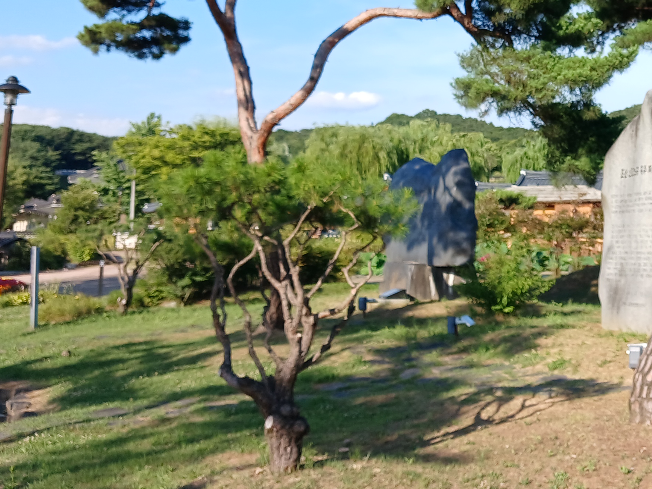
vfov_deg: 23.2
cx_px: 602
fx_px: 1168
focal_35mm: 62
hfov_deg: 29.7
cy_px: 80
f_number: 1.8
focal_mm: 4
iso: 20
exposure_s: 1/328
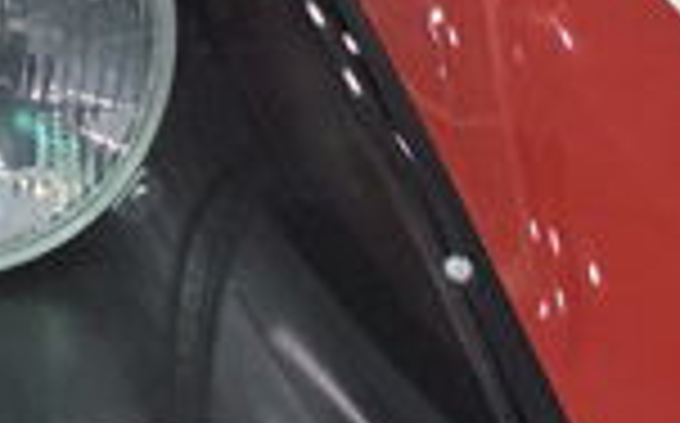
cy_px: 558
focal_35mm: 124
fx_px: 2295
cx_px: 176
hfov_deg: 16.8
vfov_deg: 10.3
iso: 400
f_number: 1.7
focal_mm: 6.3
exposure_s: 1/120
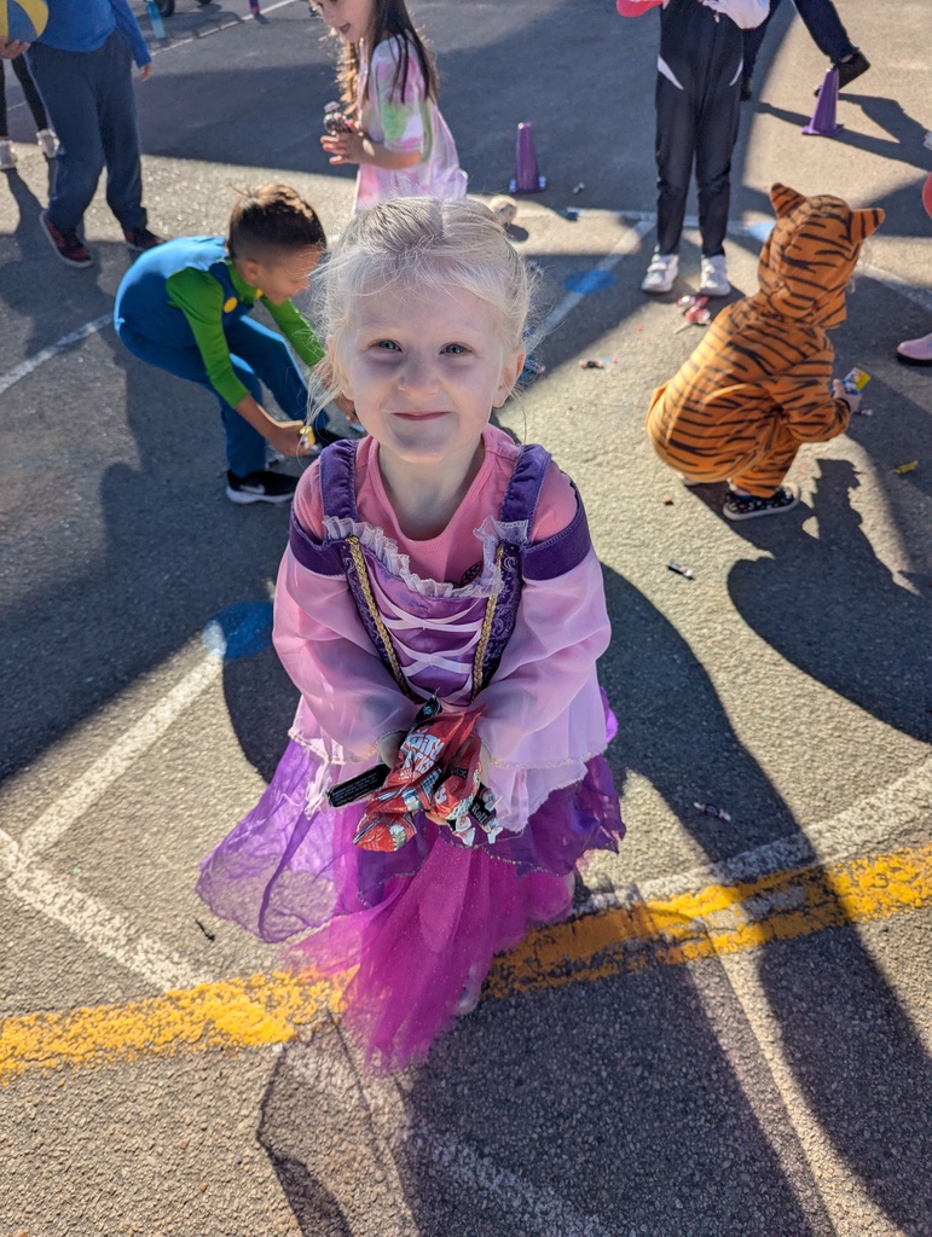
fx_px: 859
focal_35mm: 24
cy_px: 618
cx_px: 466
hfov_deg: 56.9
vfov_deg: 71.5
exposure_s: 1/1143
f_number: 1.85
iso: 42
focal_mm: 6.81
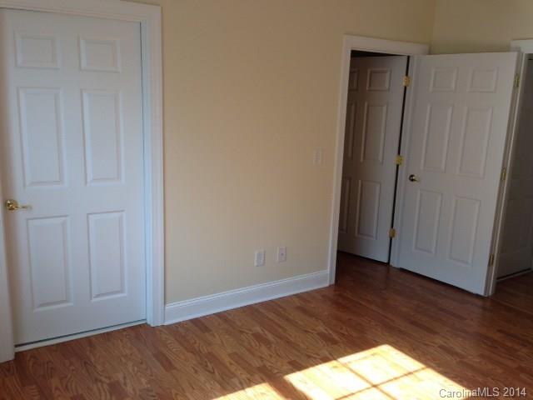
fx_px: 508
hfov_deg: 55.4
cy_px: 200
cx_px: 266
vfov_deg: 42.9
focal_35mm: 33
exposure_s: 1/120
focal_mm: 4.12
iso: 50
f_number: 2.4
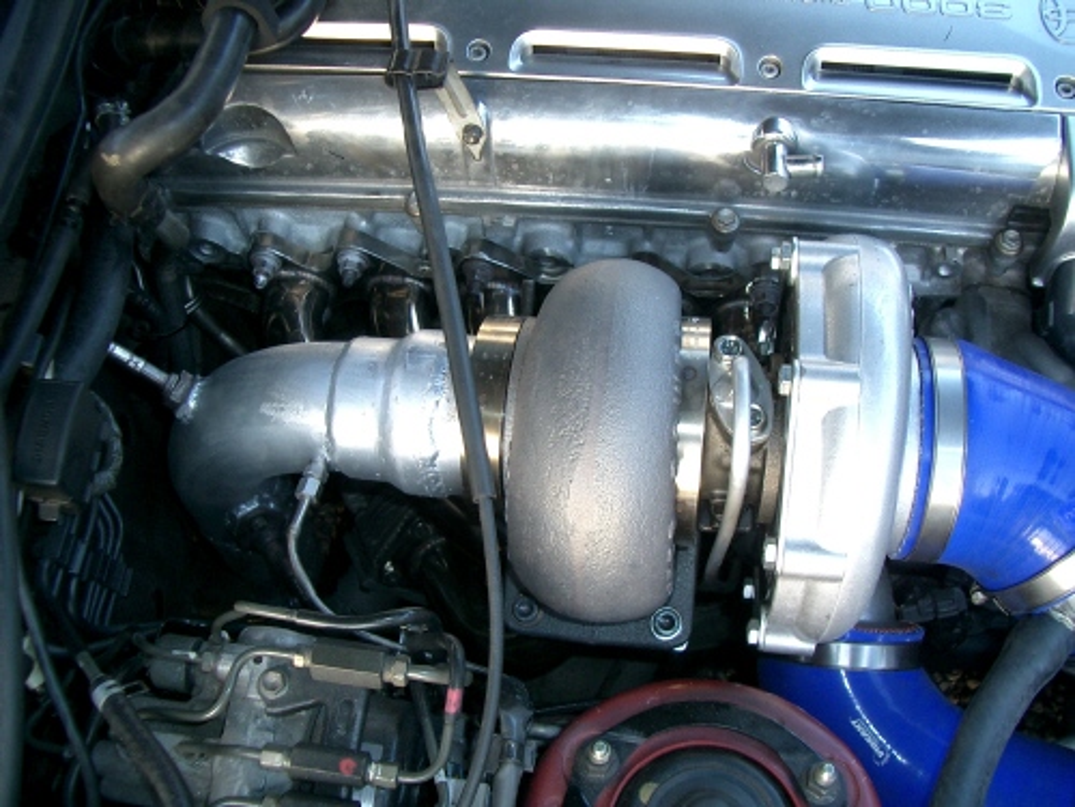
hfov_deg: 52.6
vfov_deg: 40.7
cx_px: 538
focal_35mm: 35
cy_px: 404
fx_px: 1087
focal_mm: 5.8
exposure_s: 1/40
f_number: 2.6
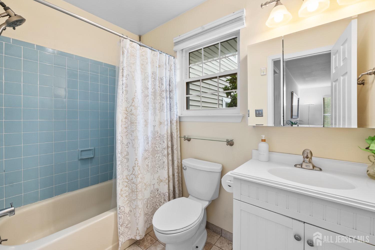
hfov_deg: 100.4
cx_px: 188
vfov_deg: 77.3
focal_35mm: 15
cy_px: 125
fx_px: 156
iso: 200
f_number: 9
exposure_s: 1/1.25
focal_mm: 10
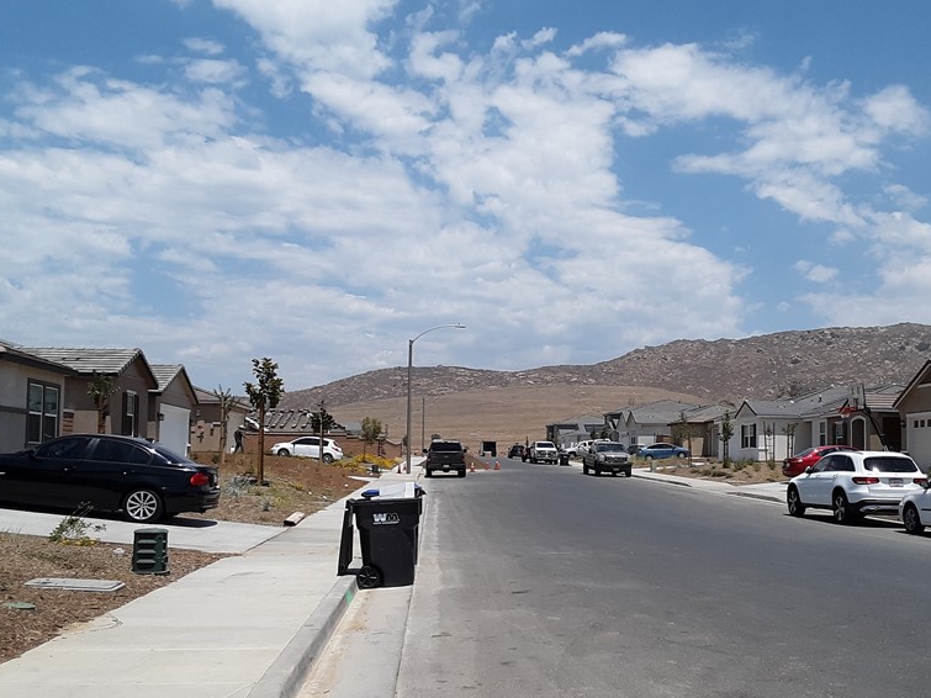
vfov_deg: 37.5
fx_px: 1022
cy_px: 432
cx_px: 560
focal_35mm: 38
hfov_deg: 48.7
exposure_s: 1/2994
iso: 40
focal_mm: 2.91
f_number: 1.9
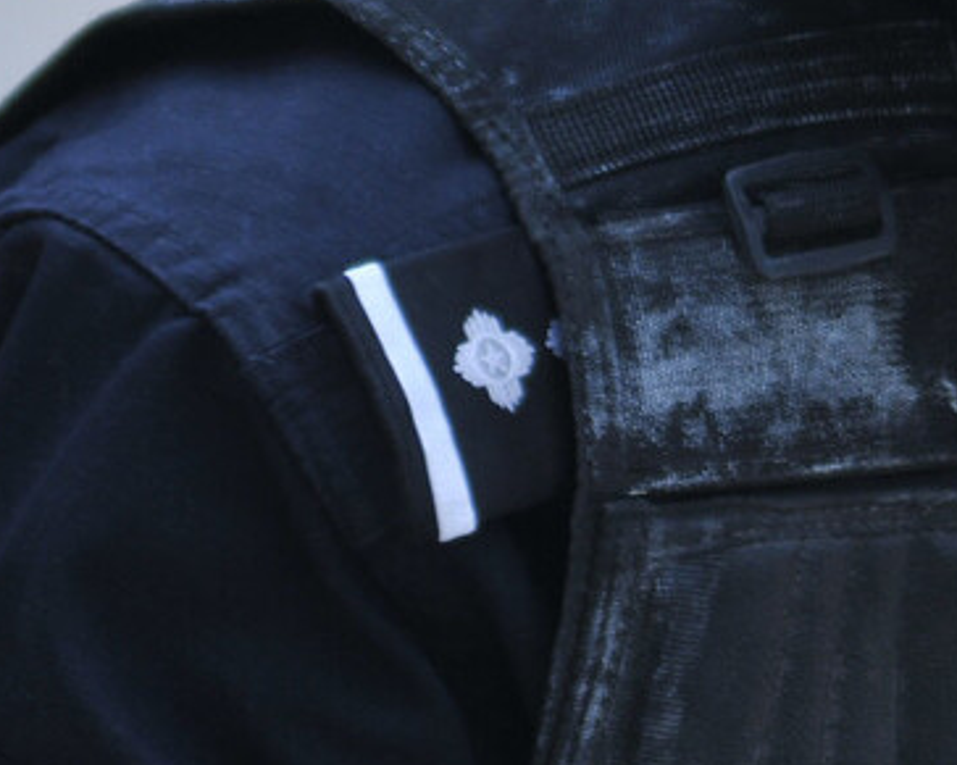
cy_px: -168
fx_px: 26249
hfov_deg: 2.1
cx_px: 1309
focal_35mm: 927
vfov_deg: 1.7
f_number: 2.8
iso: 200
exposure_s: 1/2500
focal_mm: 200
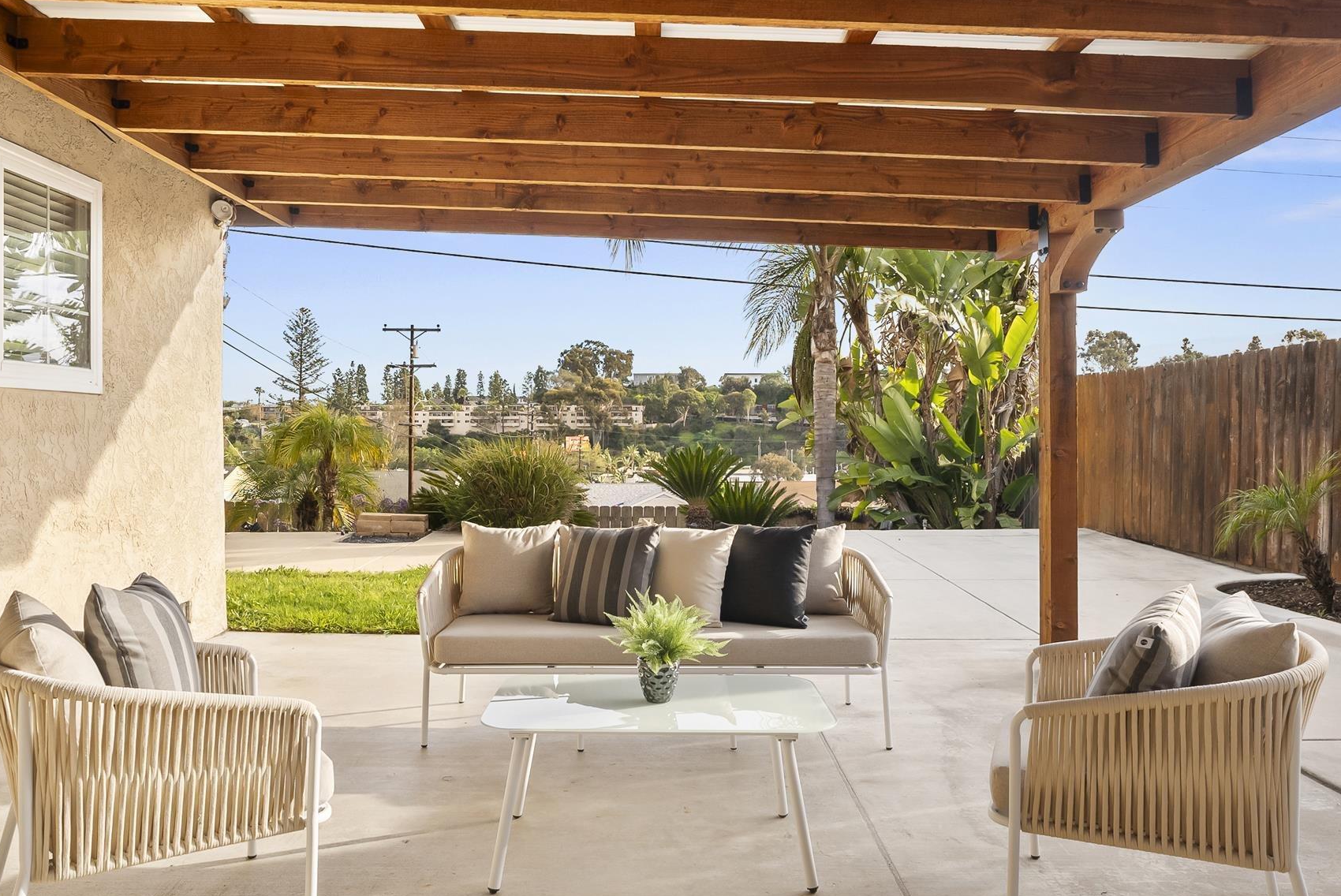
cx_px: 661
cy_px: 428
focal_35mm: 25
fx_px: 932
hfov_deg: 71.5
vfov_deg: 51.3
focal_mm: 17
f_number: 8
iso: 500
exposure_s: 1/30
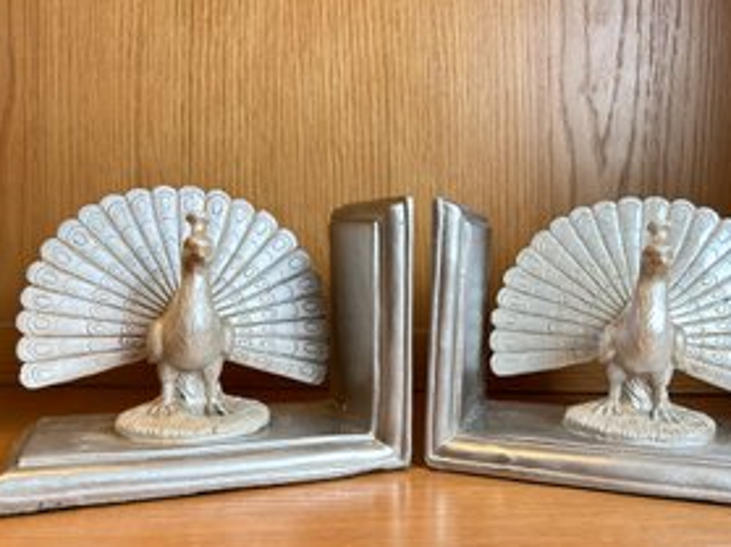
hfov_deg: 56.7
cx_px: 402
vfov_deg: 43.9
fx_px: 675
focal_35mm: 32
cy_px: 331
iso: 80
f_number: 1.5
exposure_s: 1/120
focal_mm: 5.7
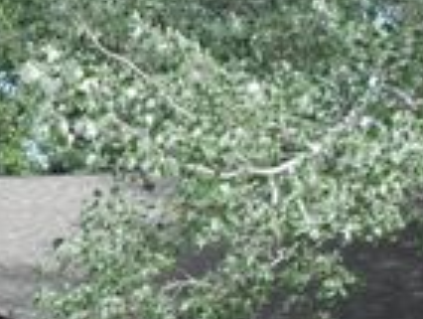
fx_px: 1848
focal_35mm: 151
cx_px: 63
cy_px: 449
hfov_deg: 13.0
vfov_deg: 9.6
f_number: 3.8
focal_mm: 7.7
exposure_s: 1/320
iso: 125
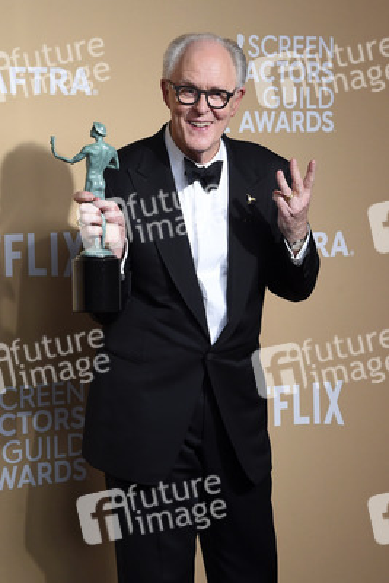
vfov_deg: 27.0
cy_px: 292
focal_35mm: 75
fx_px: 1214
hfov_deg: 18.2
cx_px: 194
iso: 2500
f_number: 7.1
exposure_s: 1/250
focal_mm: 75
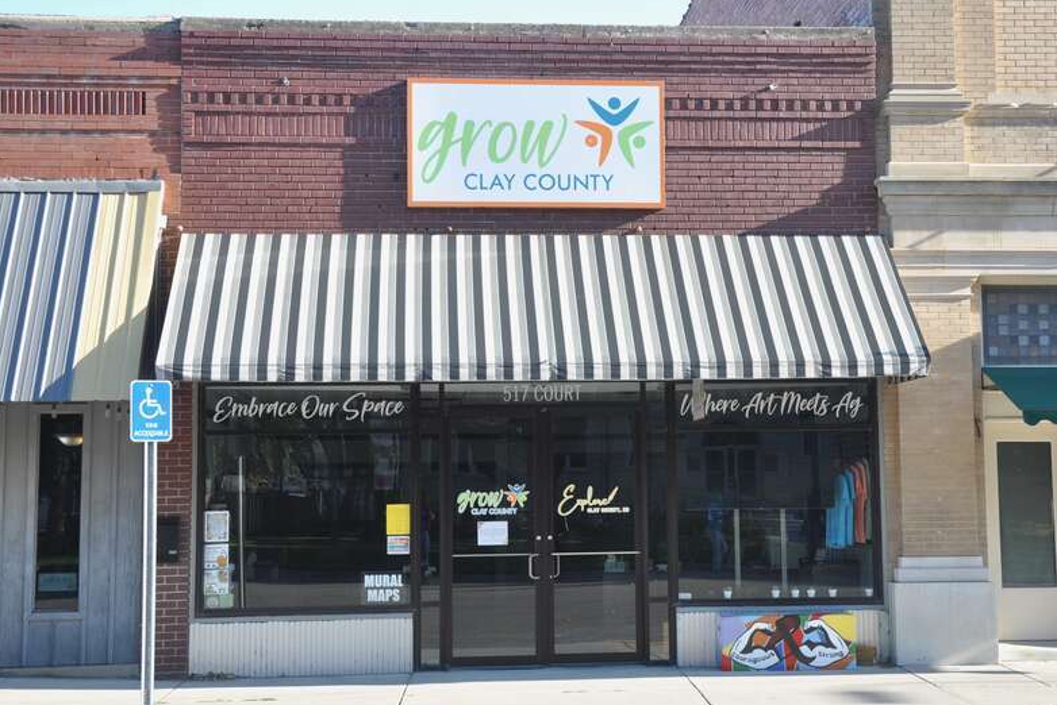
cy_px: 350
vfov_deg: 29.3
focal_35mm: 46
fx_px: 1351
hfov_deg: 42.7
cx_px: 538
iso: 200
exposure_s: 1/160
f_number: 6.3
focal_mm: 30
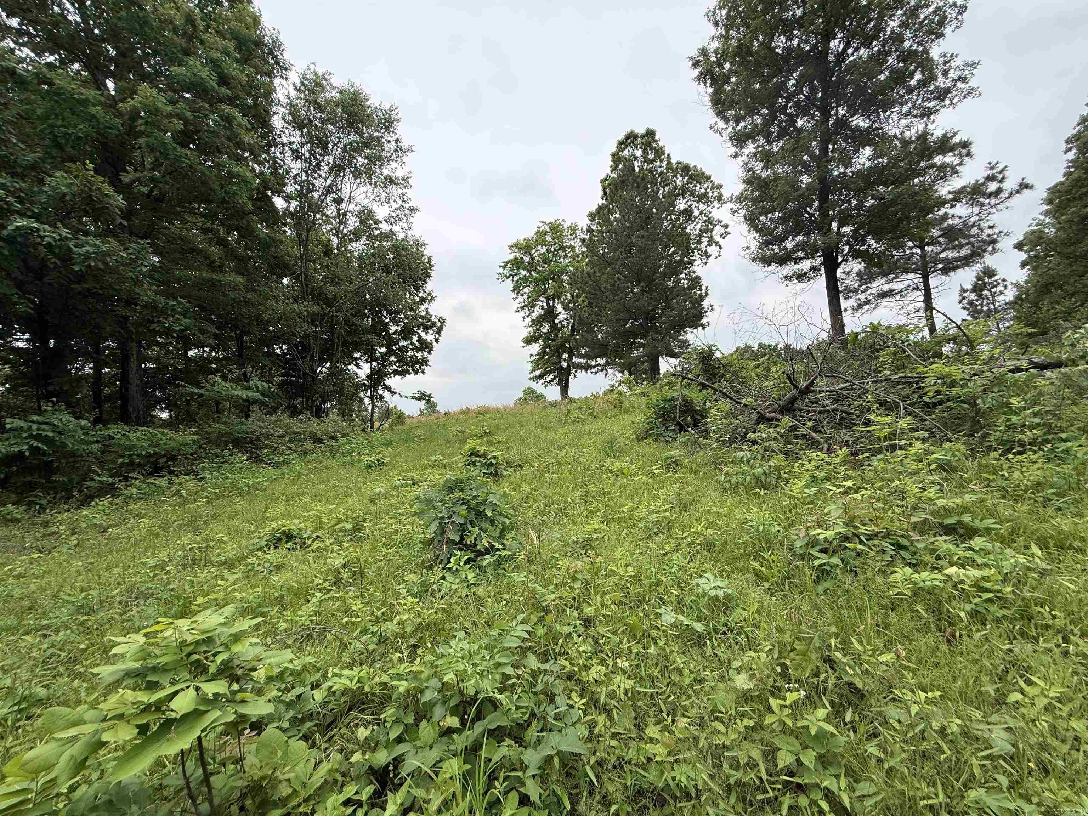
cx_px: 544
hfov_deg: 102.1
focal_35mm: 14
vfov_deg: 85.7
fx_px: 440
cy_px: 408
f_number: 2.2
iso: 50
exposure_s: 1/613
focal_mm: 2.22
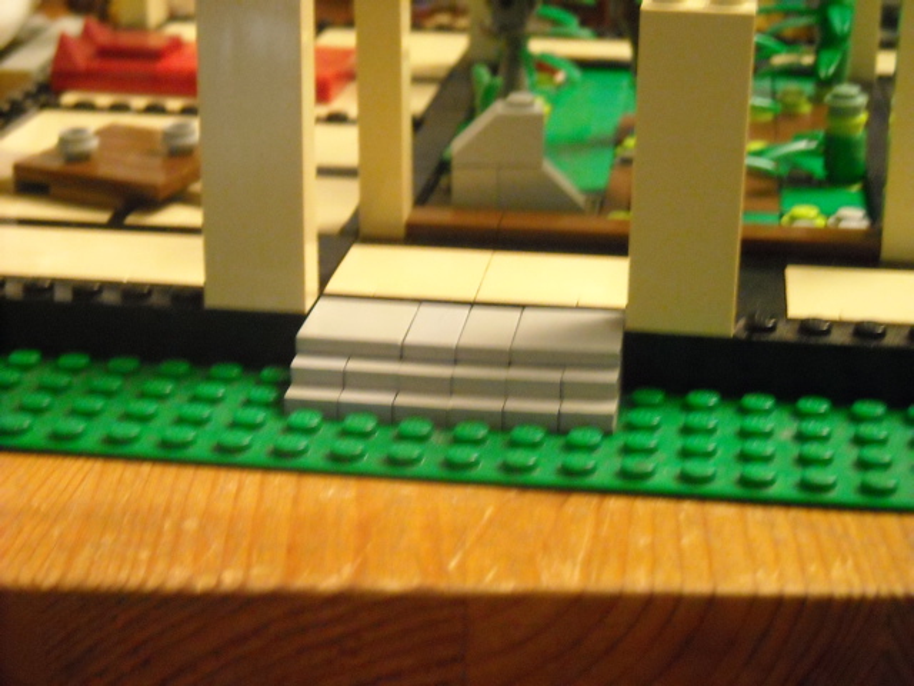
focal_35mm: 76
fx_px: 2007
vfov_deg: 19.4
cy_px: 343
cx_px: 457
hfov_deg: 25.7
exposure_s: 1/16
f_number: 3.9
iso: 800
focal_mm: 12.3
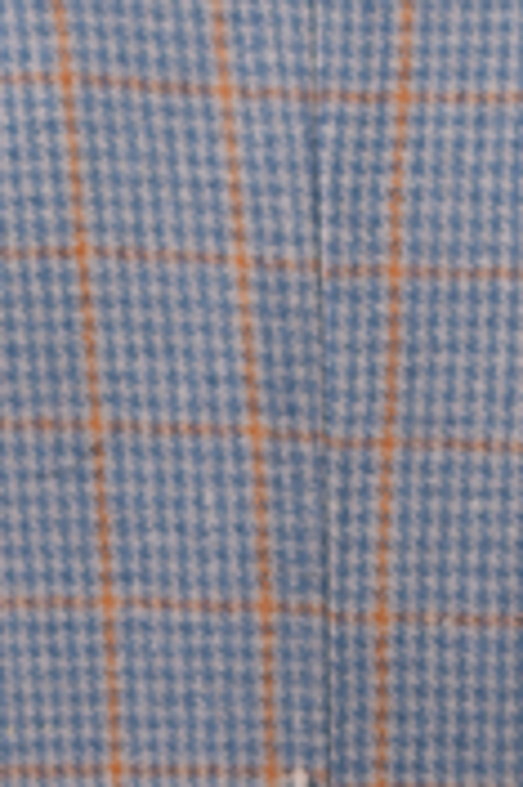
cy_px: 586
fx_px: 6834
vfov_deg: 6.6
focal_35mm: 313
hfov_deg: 4.4
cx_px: 270
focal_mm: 50
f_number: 2.2
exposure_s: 1/1000
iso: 160
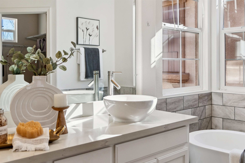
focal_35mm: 37
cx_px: 122
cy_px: 82
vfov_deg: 35.9
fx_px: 252
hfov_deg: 51.9
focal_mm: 37
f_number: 5
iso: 500
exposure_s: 1/800
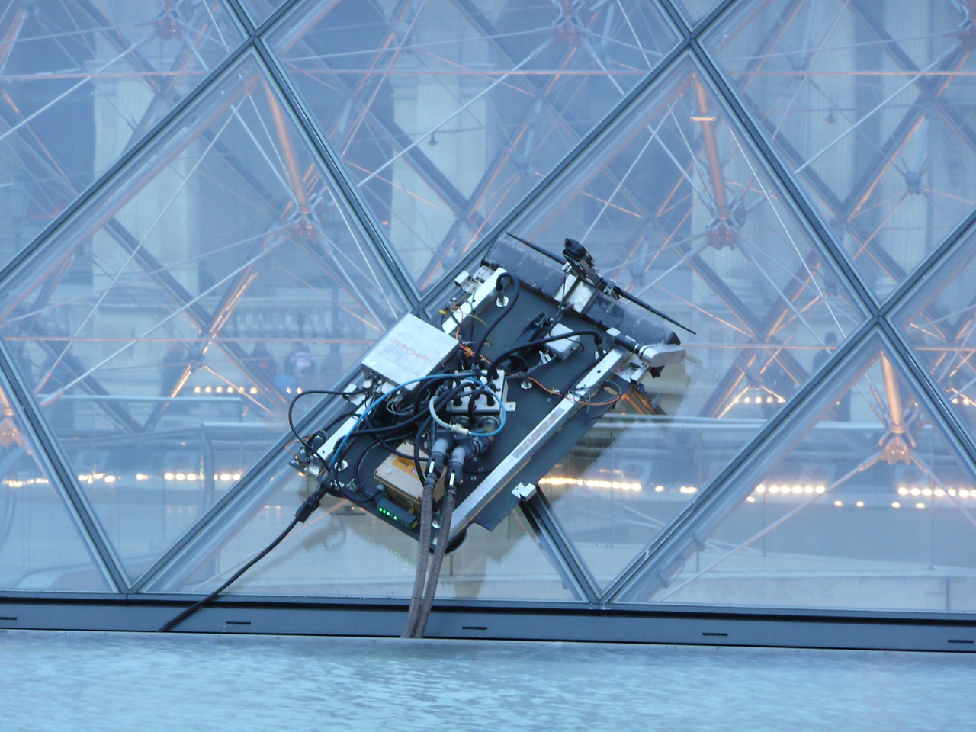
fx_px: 6428
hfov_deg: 8.7
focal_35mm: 228
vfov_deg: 6.5
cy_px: 366
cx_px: 488
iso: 200
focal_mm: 37.5
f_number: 4.9
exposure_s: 1/20
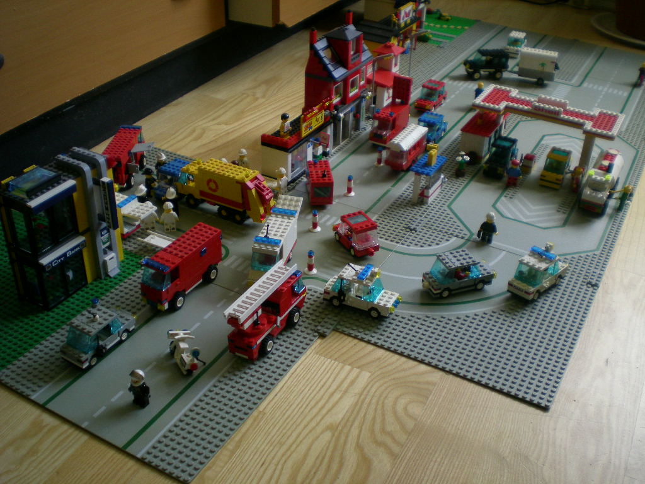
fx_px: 708
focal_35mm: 38
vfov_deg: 37.7
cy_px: 242
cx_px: 322
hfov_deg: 49.0
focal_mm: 6.3
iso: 131
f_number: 3.1
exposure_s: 1/55.7
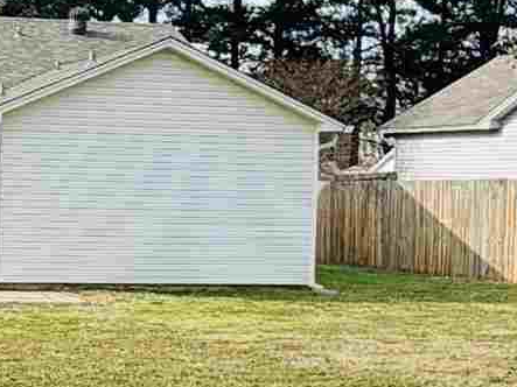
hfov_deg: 19.6
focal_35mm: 97
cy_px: 152
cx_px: -15
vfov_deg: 15.2
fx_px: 1448
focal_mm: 2.22
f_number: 2.2
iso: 25
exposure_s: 1/770
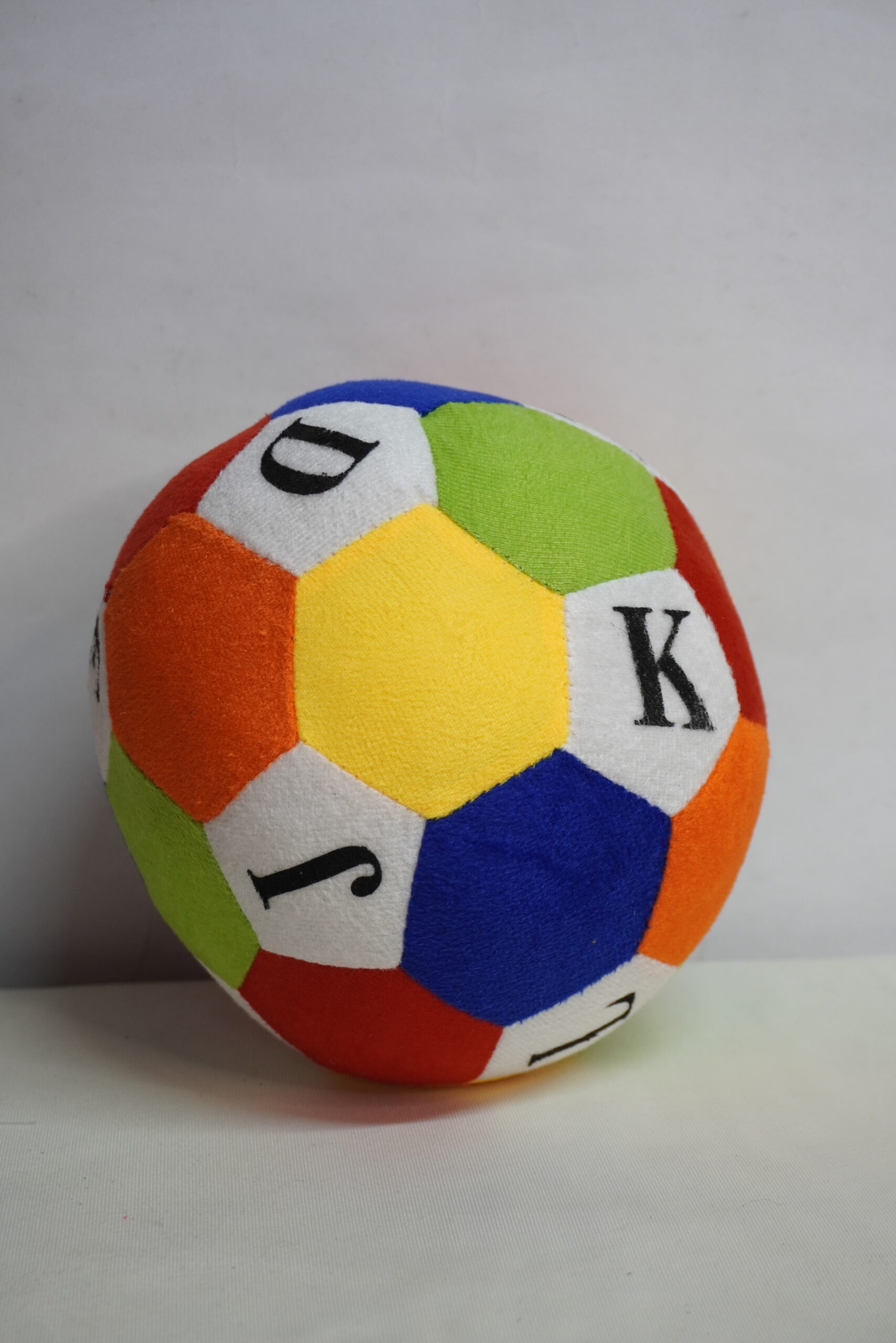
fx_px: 2016
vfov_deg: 36.9
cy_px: 672
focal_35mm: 54
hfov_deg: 25.1
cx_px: 448
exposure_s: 1/25
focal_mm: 36
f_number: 5.6
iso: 500
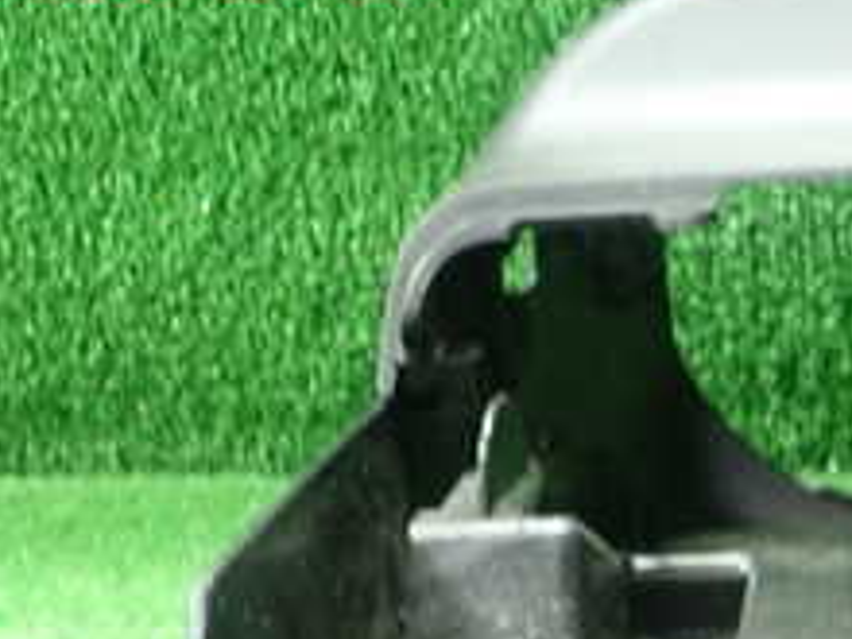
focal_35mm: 82
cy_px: 786
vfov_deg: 17.1
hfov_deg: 22.8
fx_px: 2018
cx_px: 879
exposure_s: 1/50
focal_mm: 5.5
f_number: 2.3
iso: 800
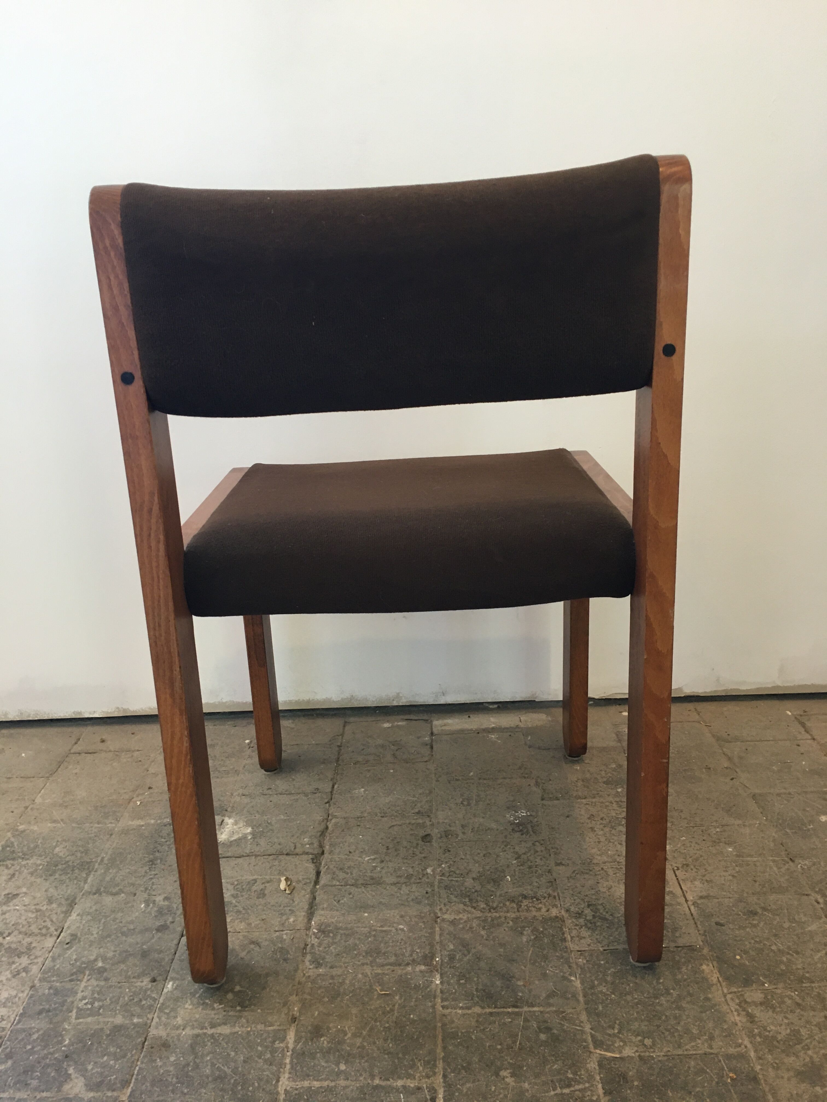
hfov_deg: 48.2
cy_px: 551
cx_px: 414
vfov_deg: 61.7
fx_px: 924
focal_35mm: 29
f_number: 2.2
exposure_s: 1/33
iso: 125
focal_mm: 4.15
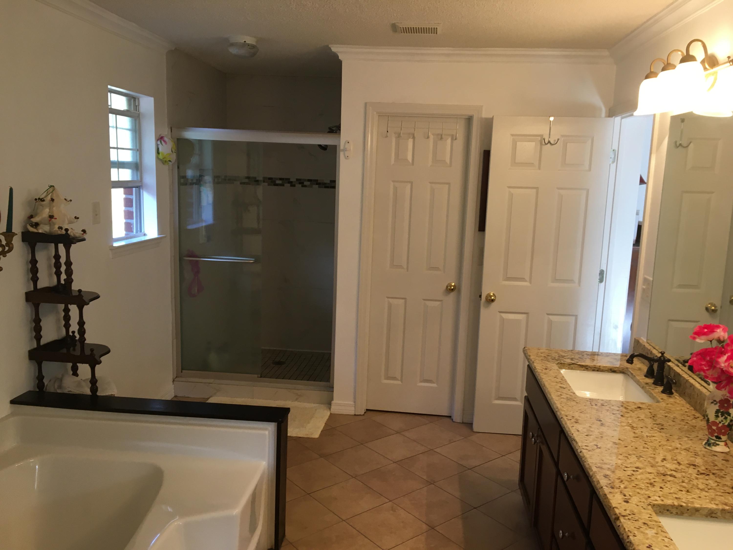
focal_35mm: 29
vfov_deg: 48.2
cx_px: 366
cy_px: 275
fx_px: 614
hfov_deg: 61.7
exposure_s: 1/30
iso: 64
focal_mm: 4.15
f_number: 2.2
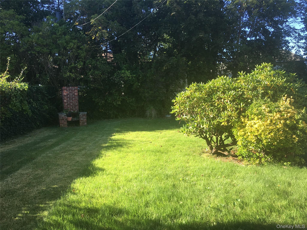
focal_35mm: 29
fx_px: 257
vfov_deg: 48.2
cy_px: 115
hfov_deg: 61.7
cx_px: 154
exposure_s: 1/283
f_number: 2.2
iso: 25
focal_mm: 4.15
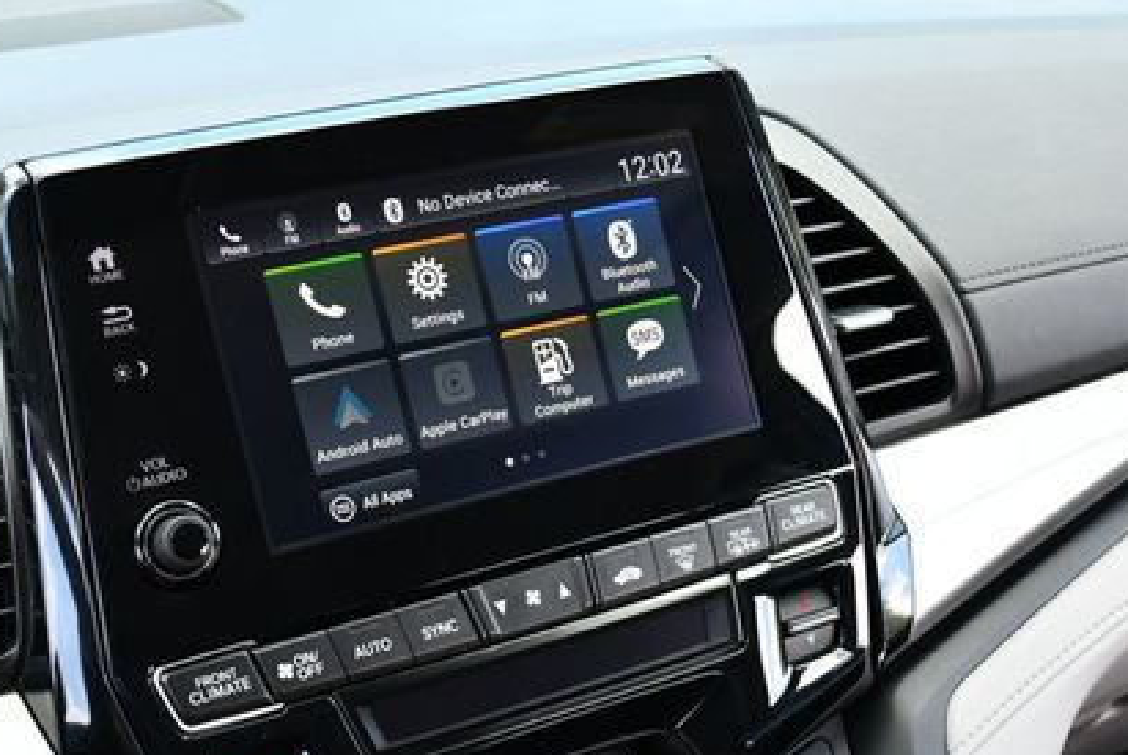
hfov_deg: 35.5
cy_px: 585
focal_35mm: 56
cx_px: 442
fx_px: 1757
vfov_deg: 23.9
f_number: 3.5
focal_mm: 18
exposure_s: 1/250
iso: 400
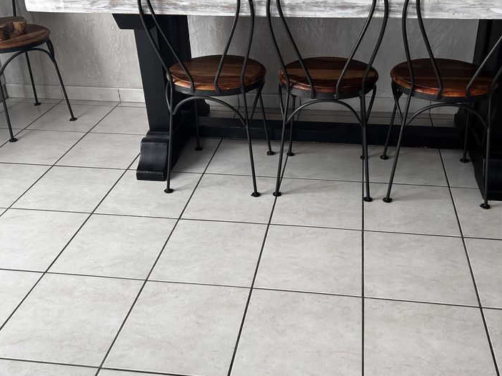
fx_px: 536
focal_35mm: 37
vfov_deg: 38.5
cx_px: 284
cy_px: 150
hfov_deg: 50.0
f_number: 1.5
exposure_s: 1/121
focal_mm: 5.7
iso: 64
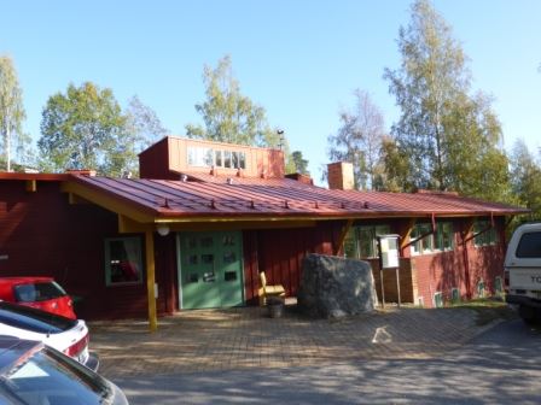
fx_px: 469
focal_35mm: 30
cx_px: 270
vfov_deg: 46.8
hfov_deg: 60.0
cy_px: 202
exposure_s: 1/400
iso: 100
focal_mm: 5.4
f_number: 3.6
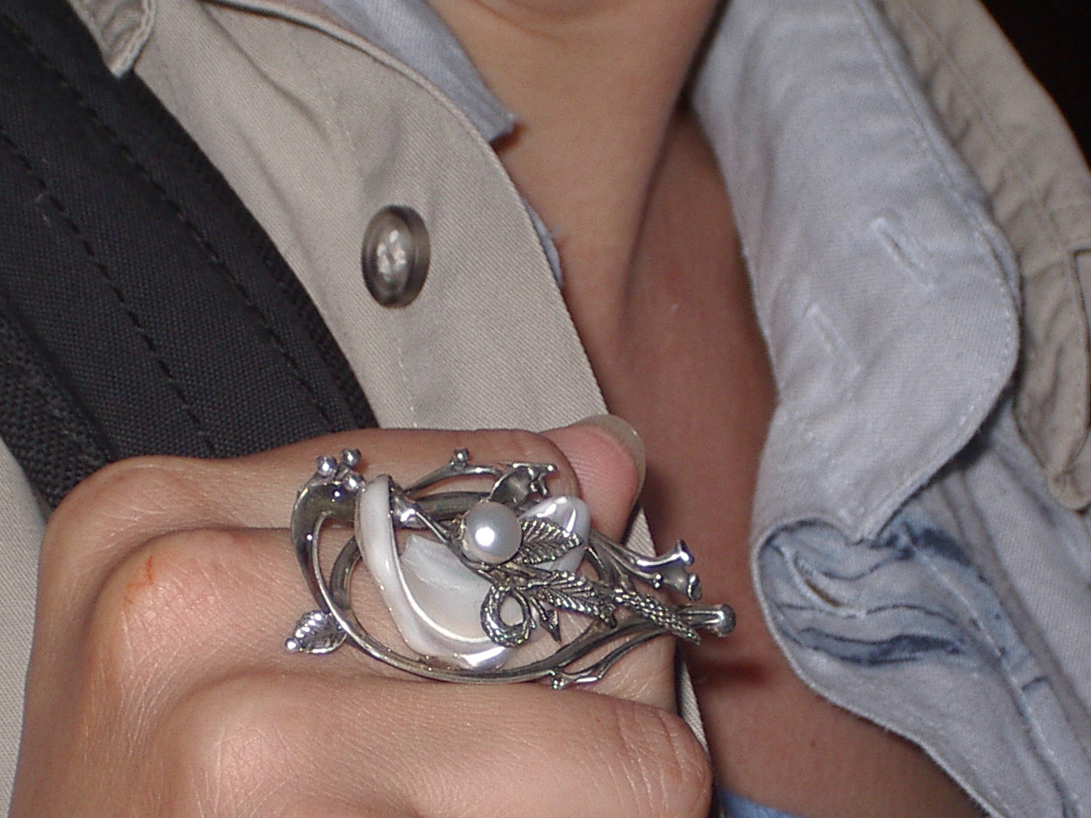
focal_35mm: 188
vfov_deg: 7.9
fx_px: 5924
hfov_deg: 10.5
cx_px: 477
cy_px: 511
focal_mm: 17.4
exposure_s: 1/125
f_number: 5
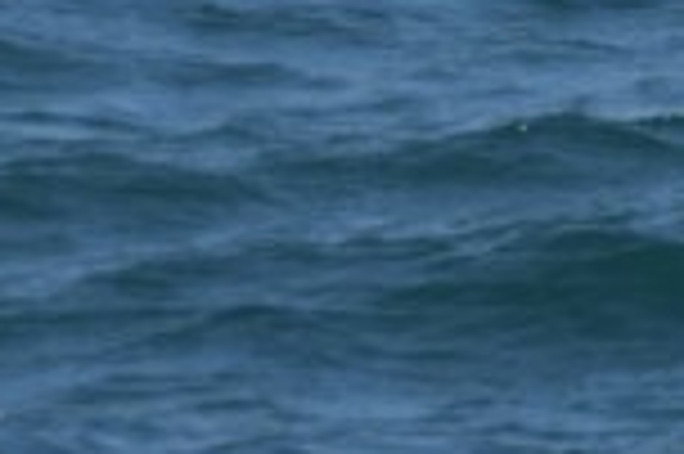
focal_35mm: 1867
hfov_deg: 1.1
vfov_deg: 0.7
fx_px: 35426
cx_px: 508
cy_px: -315
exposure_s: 1/1600
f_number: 5.6
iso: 200
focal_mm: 175
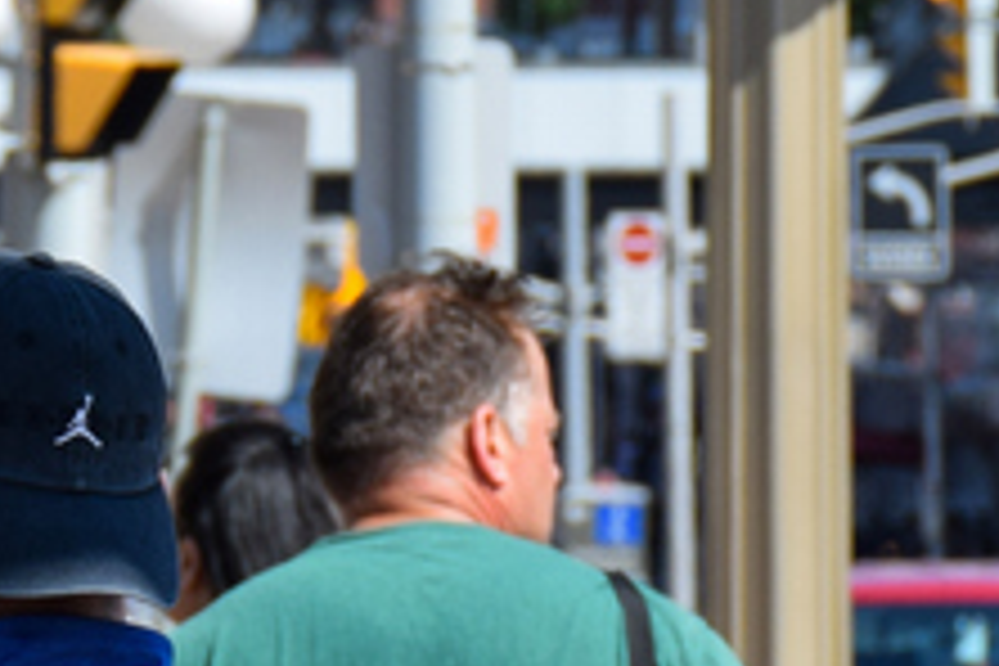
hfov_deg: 3.2
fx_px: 17671
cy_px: 590
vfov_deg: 2.2
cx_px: 76
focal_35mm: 637
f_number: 7.1
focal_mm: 75
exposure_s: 1/800
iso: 200
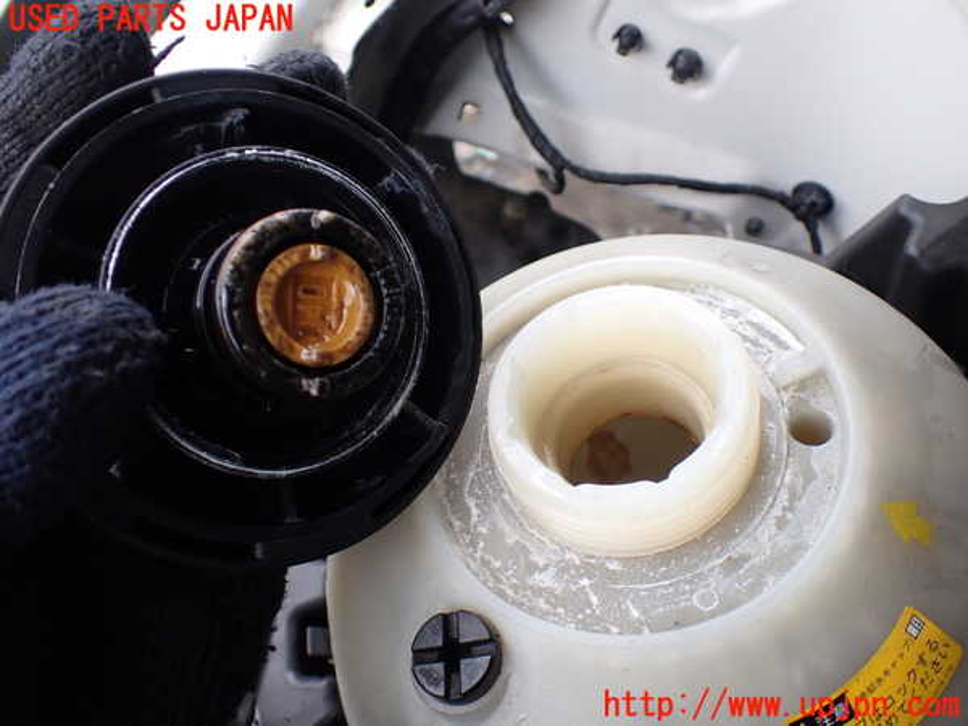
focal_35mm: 30
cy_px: 363
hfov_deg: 60.0
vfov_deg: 46.8
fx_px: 839
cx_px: 484
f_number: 2.3
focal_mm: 5.4
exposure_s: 1/125
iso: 100
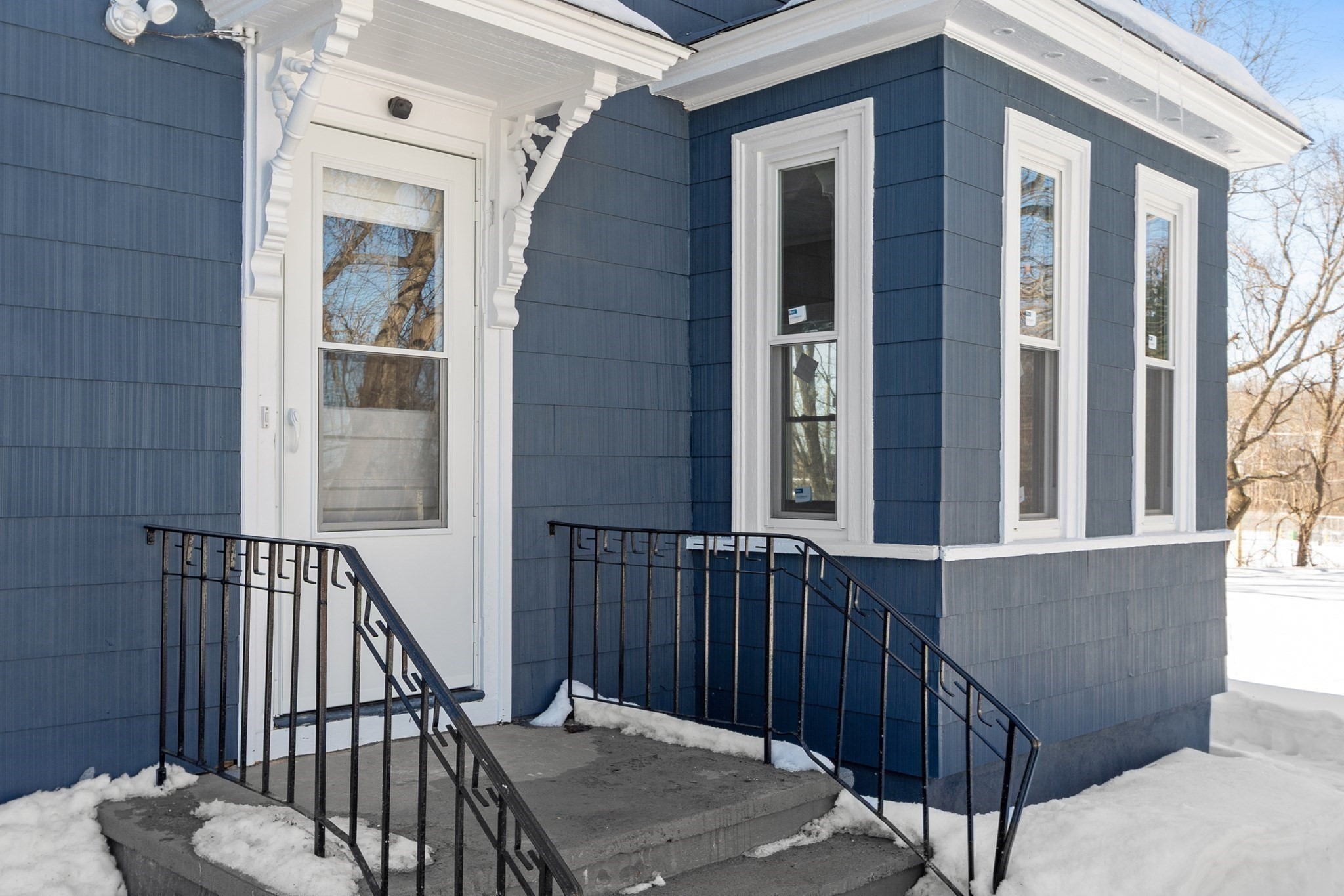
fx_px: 1232
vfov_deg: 40.0
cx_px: 672
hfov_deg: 57.2
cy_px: 448
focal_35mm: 33
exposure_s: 1/60
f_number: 8
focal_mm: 22
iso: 125
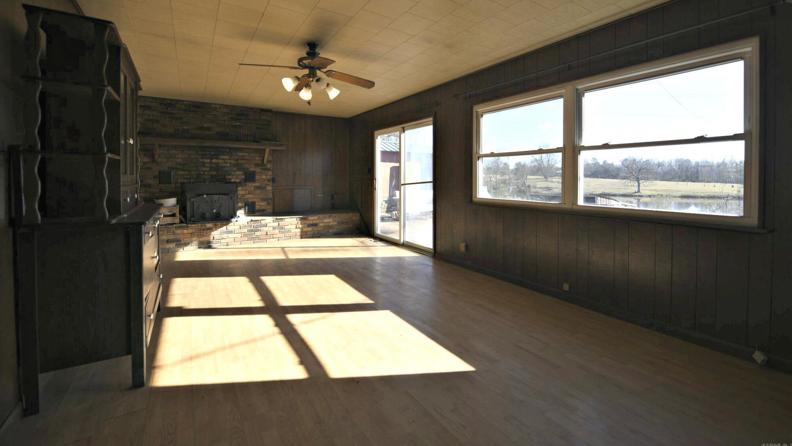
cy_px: 181
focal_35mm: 15
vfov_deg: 69.9
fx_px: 315
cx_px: 396
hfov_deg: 103.0
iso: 64
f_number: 4.5
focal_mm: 14
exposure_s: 1/80
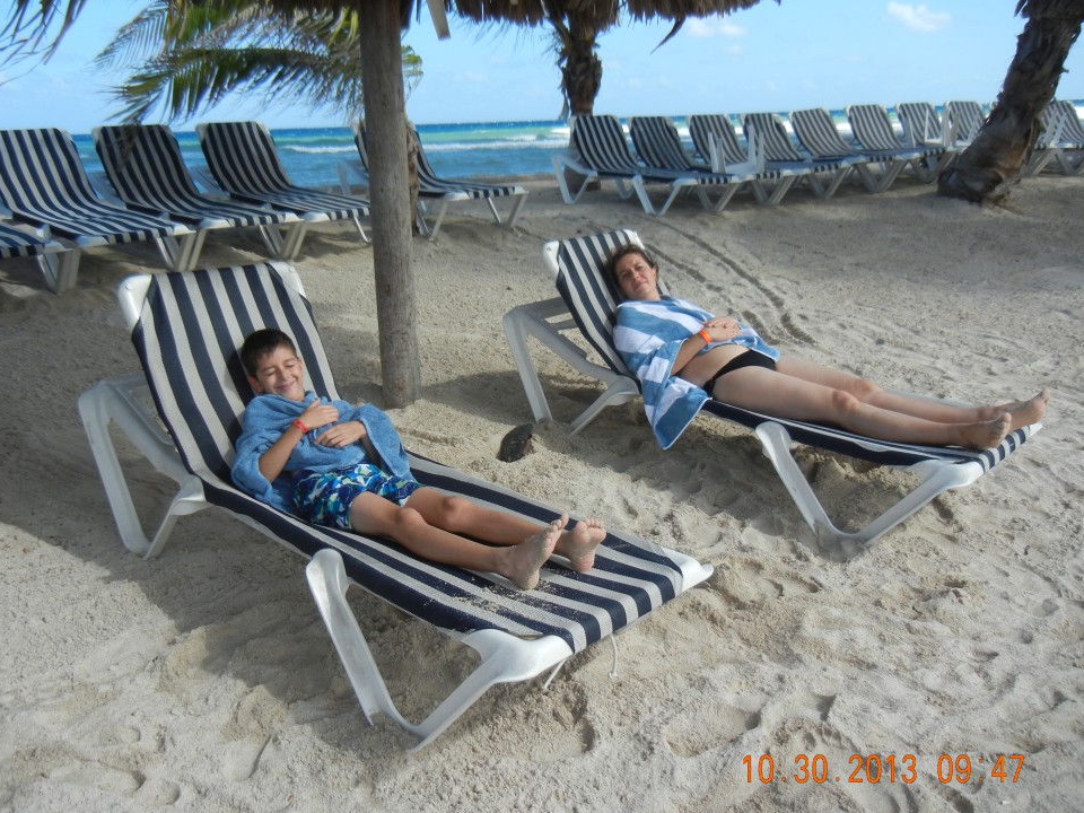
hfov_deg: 56.8
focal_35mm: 32
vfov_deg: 44.1
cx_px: 517
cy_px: 426
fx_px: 1002
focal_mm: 5.4
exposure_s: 1/955
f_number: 3.5
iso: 160
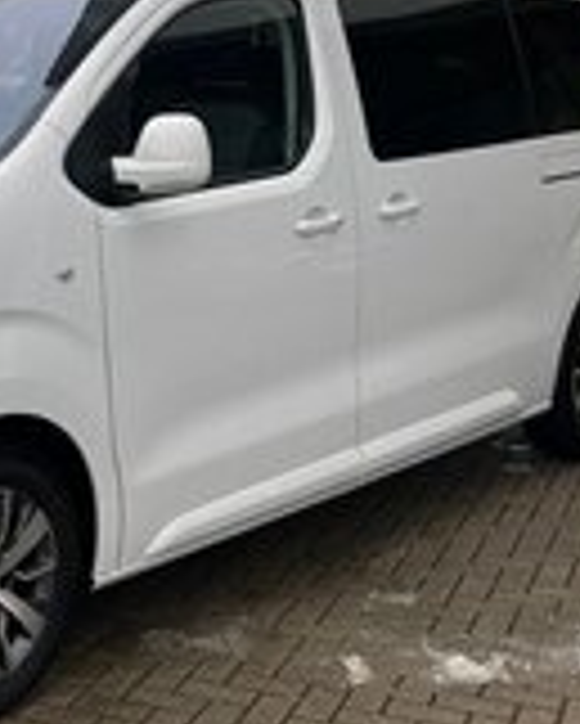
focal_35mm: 77
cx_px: 85
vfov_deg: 23.6
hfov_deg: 19.6
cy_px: -22
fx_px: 1651
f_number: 1.6
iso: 40
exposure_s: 1/160
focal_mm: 5.1
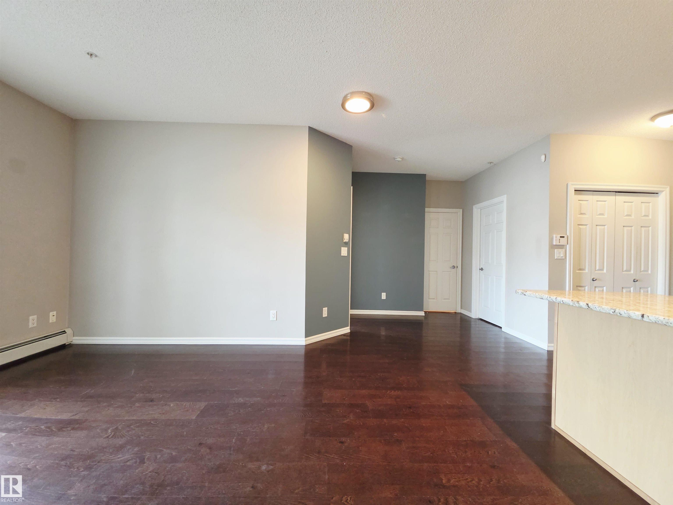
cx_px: 336
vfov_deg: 89.9
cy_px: 252
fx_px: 253
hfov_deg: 106.2
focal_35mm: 13
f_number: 2.2
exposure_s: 1/60
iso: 800
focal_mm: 2.2
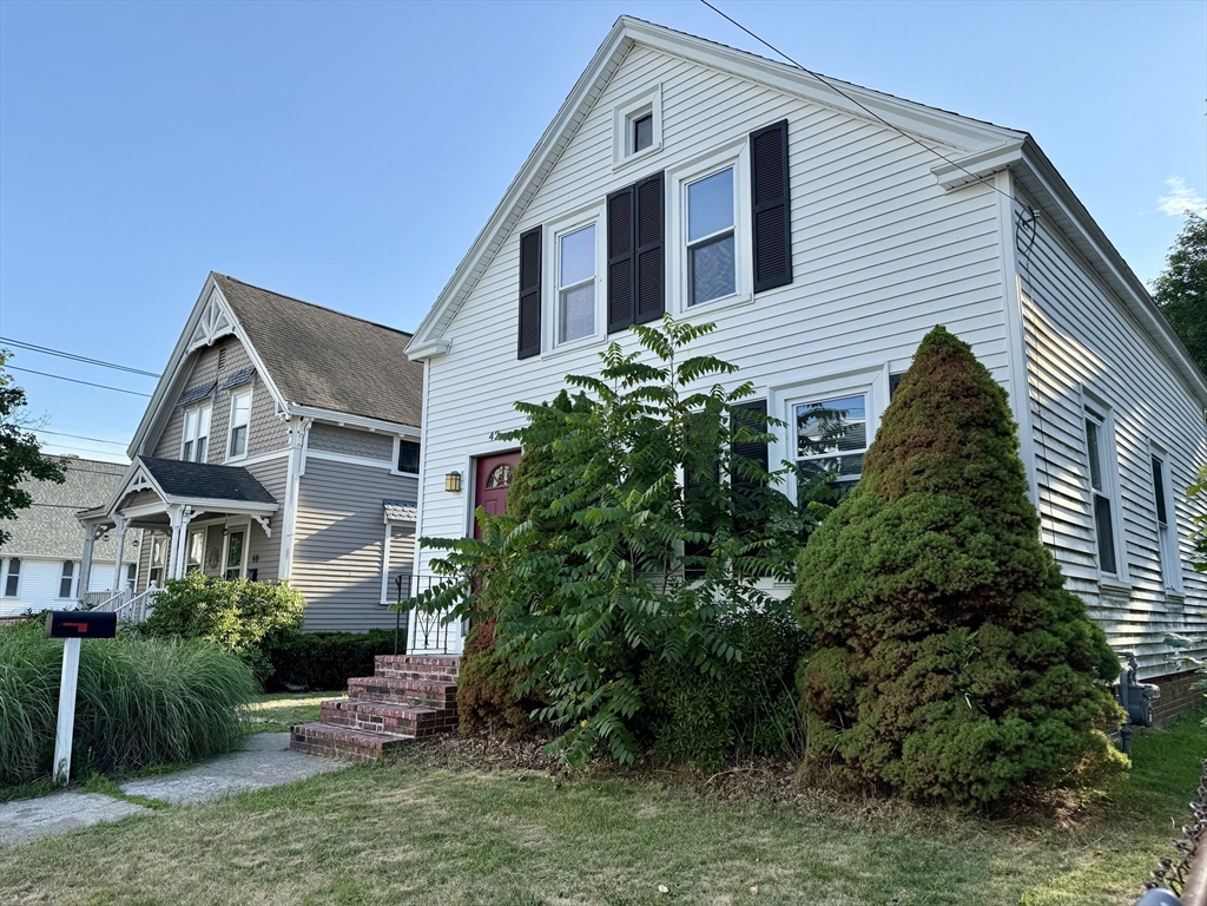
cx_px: 604
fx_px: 837
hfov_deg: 71.6
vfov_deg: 56.8
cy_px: 453
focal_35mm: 24
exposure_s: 1/1949
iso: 80
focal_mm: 6.76
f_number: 1.78
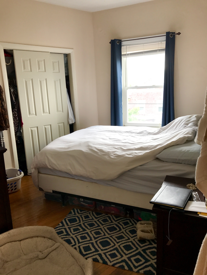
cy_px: 138
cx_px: 104
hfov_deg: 49.7
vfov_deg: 63.4
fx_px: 223
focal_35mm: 28
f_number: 1.8
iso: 25
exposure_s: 1/60
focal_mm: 3.99
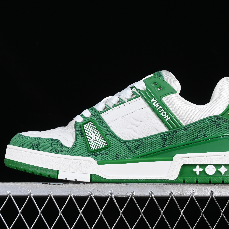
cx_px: 131
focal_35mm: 96
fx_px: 719
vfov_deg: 18.1
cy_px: 114
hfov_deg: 18.1
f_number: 8
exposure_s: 1/80
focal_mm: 50
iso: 160
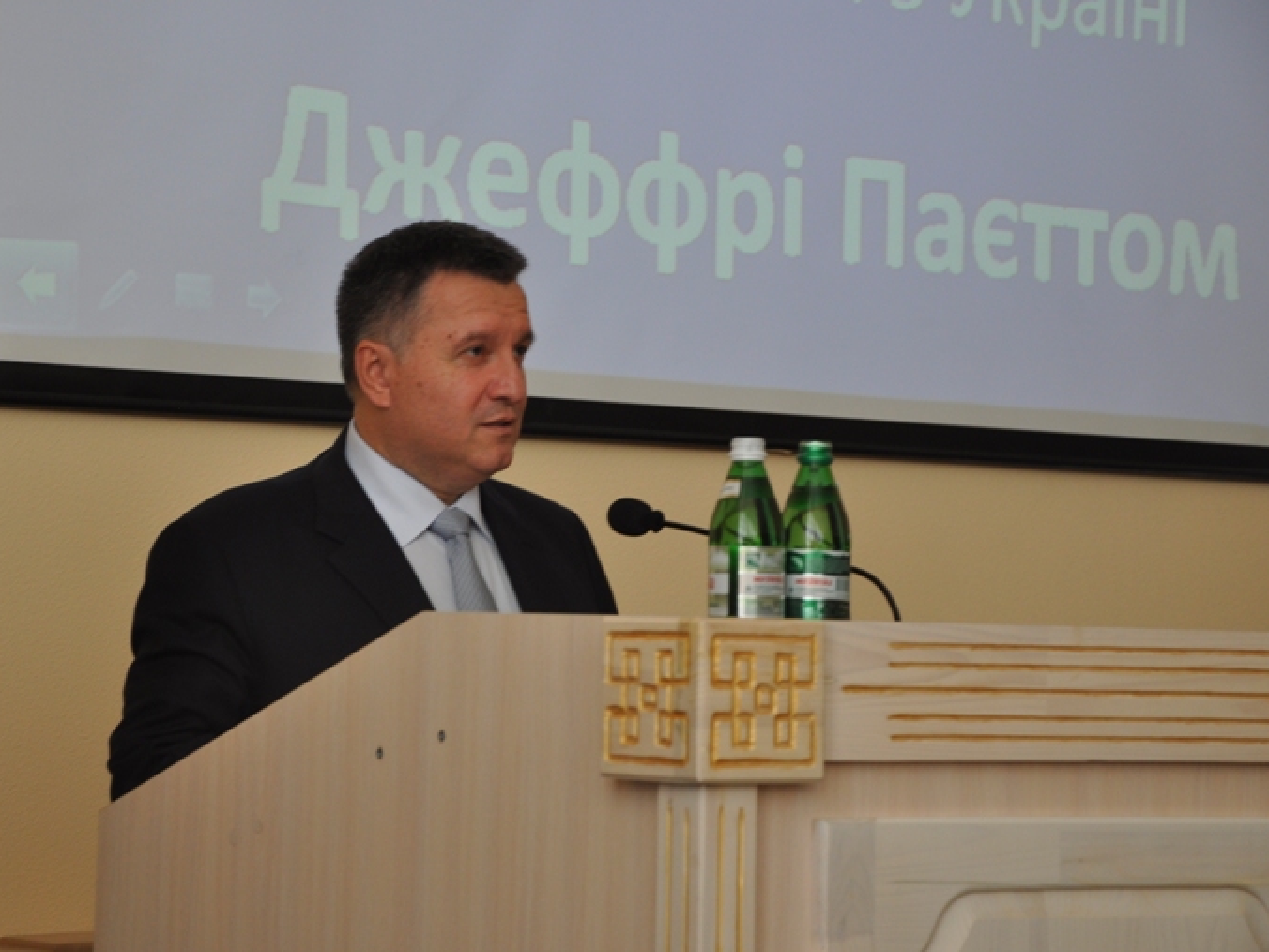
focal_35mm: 108
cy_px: 477
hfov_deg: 18.2
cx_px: 565
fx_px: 3959
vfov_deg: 13.7
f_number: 5.3
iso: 560
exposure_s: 1/60
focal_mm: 66
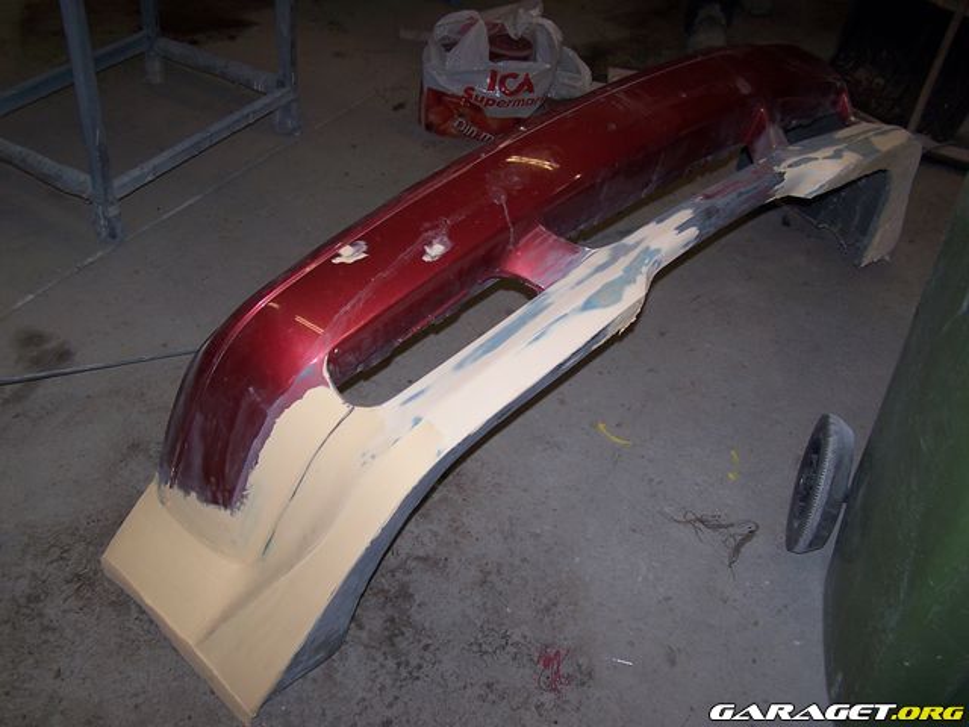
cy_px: 364
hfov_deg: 49.0
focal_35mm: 38
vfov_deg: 37.7
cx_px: 484
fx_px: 1064
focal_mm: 6.3
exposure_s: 1/60
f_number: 2.8
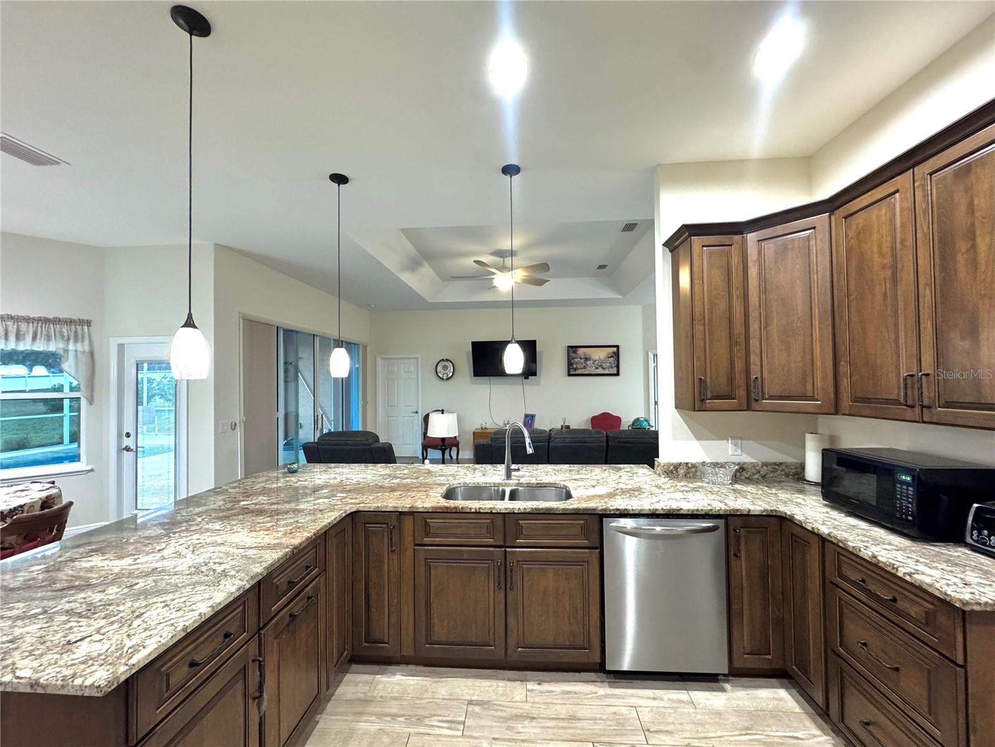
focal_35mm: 14
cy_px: 374
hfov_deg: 102.1
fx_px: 402
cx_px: 498
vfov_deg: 85.7
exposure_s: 1/60
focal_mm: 2.22
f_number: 2.2
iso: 320
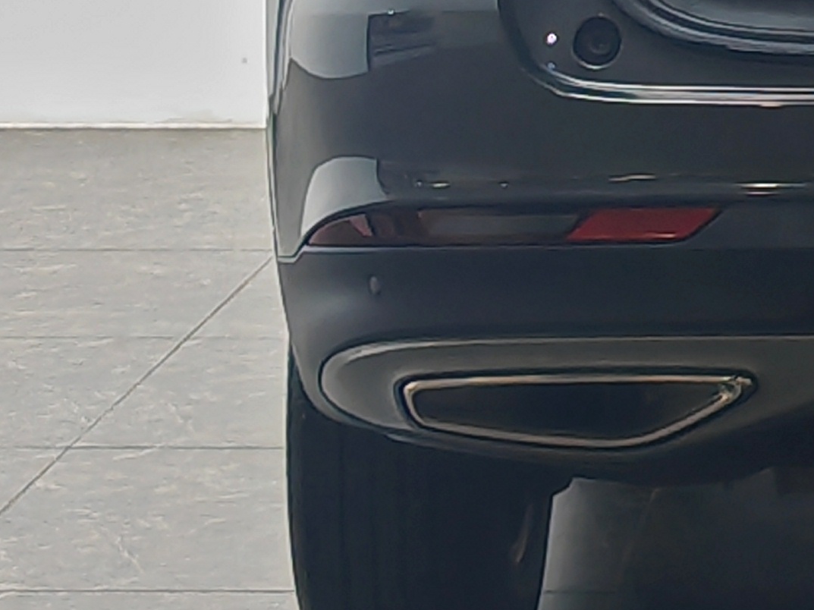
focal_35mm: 203
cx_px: 1092
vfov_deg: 7.2
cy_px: -303
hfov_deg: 9.6
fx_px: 4772
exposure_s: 1/100
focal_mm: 7.62
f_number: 1.6
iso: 64
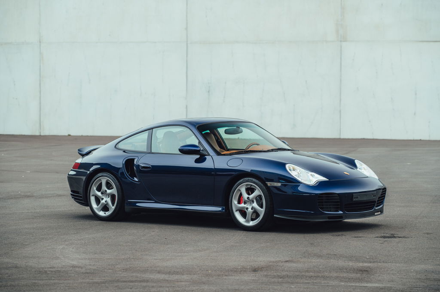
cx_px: 220
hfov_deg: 19.5
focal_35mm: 105
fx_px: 1282
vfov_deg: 13.0
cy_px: 146
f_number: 5
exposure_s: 1/160
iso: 400
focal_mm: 105
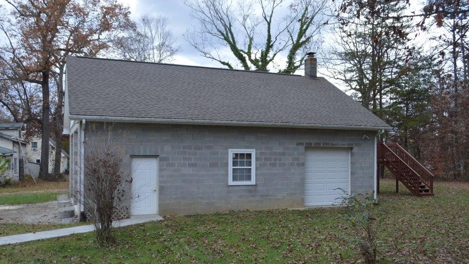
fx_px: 435
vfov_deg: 33.7
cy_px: 144
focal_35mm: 35
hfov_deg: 56.6
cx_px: 232
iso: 200
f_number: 5.6
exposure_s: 1/125
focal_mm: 22
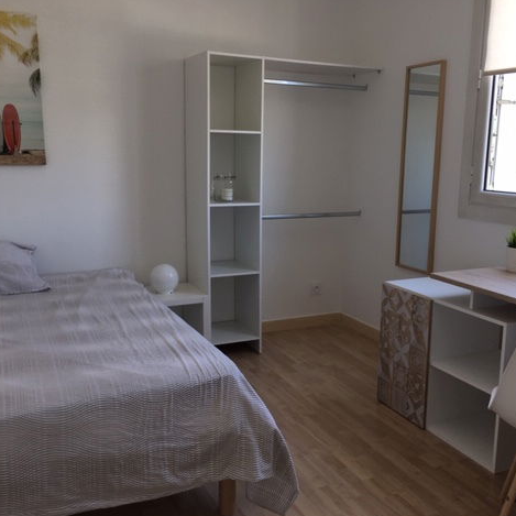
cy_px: 260
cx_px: 286
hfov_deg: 47.1
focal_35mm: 35
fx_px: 590
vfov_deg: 47.2
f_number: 2.2
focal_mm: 4.15
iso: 25
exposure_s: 1/52
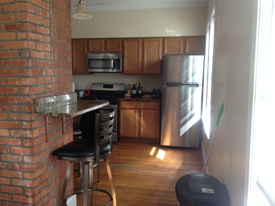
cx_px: 138
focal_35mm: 35
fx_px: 278
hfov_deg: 52.6
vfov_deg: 40.7
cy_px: 103
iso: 100
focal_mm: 4.28
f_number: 2.4
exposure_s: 1/120
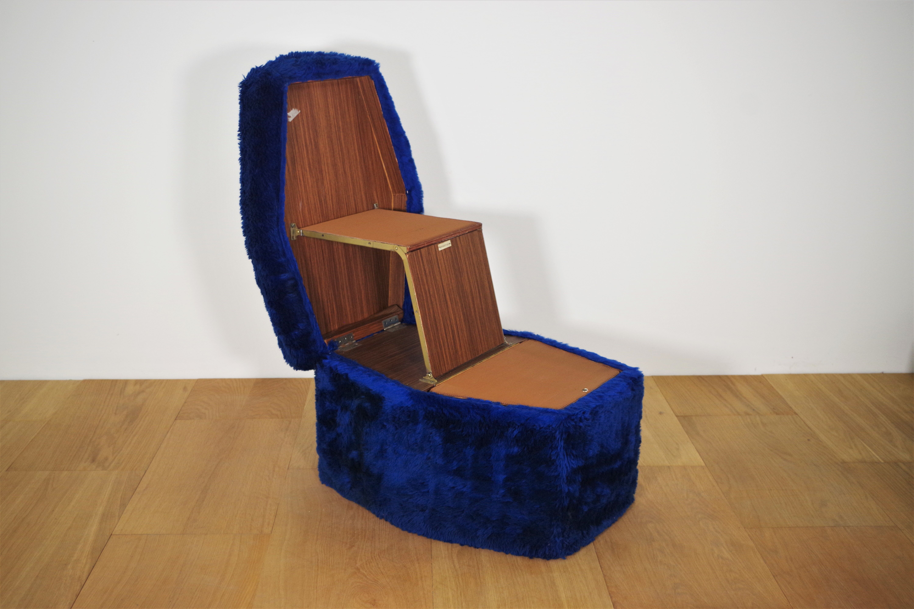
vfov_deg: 34.2
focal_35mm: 39
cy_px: 304
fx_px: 990
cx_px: 457
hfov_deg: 49.6
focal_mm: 26.25
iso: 400
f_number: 4
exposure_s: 1/60
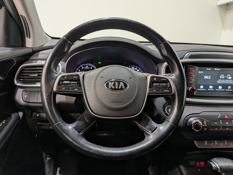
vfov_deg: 56.8
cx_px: 116
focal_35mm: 24
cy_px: 88
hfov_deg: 71.6
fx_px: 162
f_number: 1.7
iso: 62
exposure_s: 1/33.3
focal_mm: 4.53
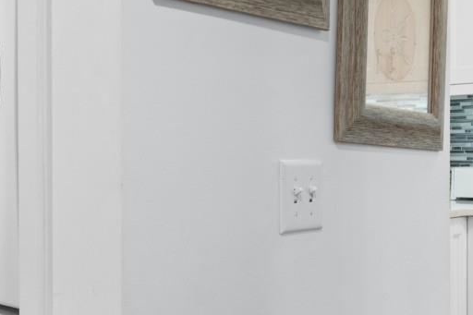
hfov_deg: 34.2
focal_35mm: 57
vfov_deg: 23.8
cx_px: 111
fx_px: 749
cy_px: 141
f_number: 4.8
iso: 100
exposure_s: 1.6
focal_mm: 12
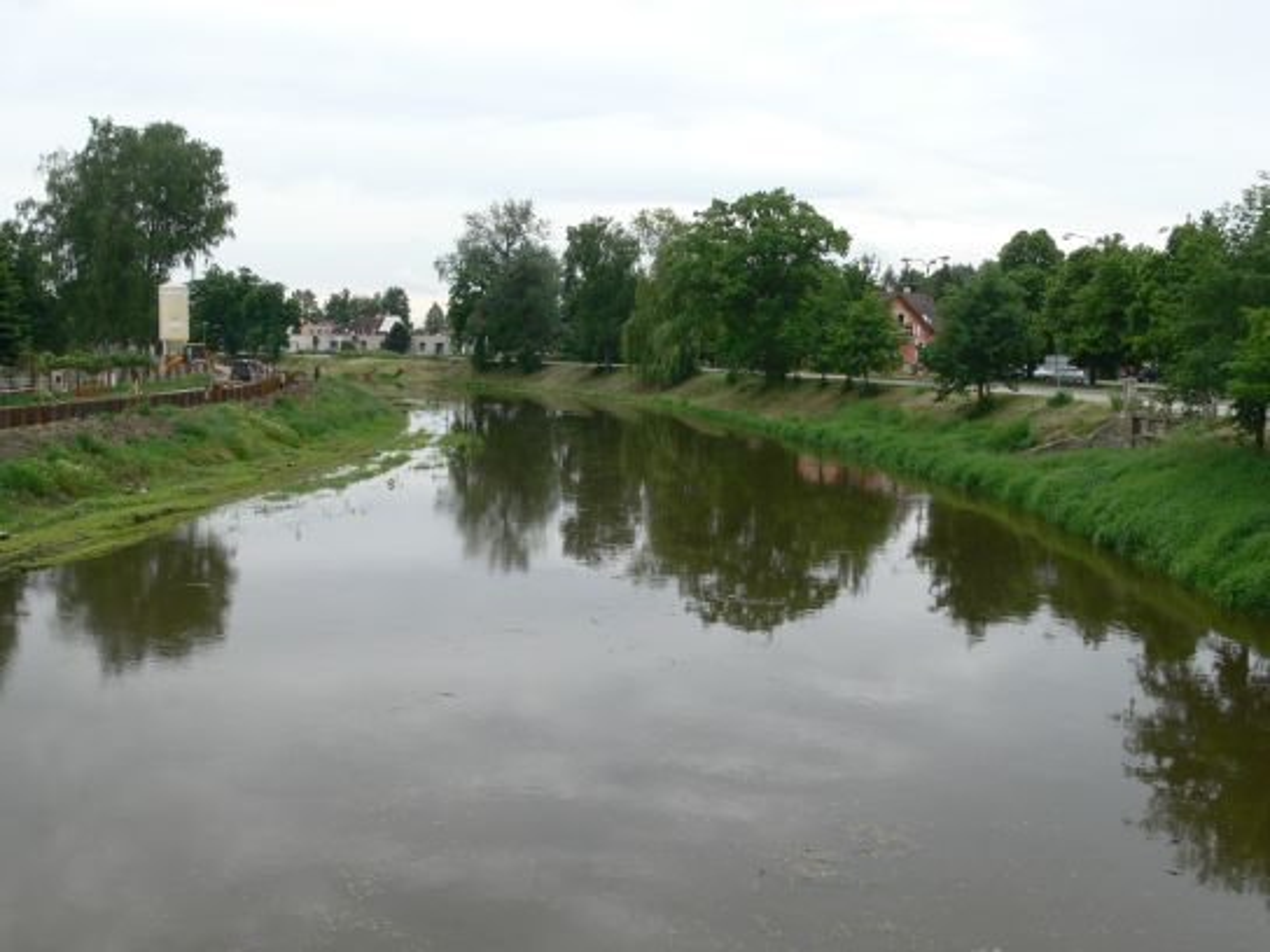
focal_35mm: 35
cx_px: 635
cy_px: 476
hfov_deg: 52.6
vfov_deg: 40.7
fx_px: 1284
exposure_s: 1/160
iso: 100
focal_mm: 7.4
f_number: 5.6
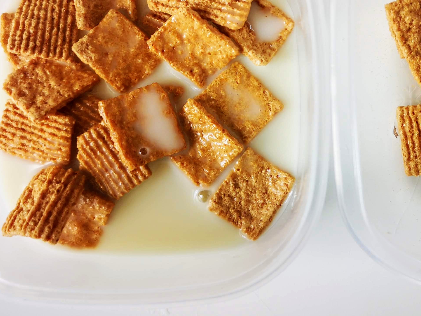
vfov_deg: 28.2
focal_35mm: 51
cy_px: 82
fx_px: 620
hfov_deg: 36.7
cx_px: 312
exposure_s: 1/60
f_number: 1.8
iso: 100
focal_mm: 5.58
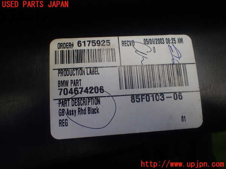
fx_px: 196
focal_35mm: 30
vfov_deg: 46.8
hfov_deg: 60.0
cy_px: 84
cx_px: 113
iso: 160
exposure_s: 1/125
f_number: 2.3
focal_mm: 5.4
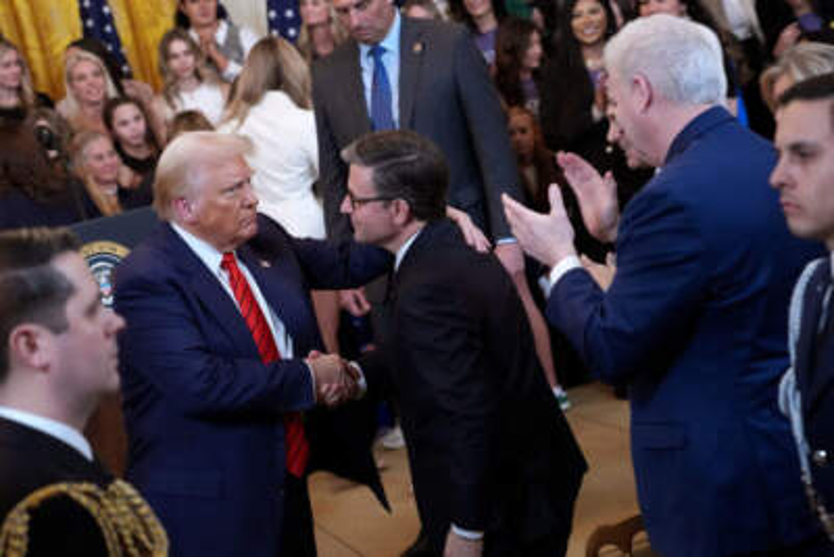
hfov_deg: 25.1
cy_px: 278
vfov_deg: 16.9
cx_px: 417
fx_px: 1877
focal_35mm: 81
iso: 4000
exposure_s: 1/250
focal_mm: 54
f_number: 2.8
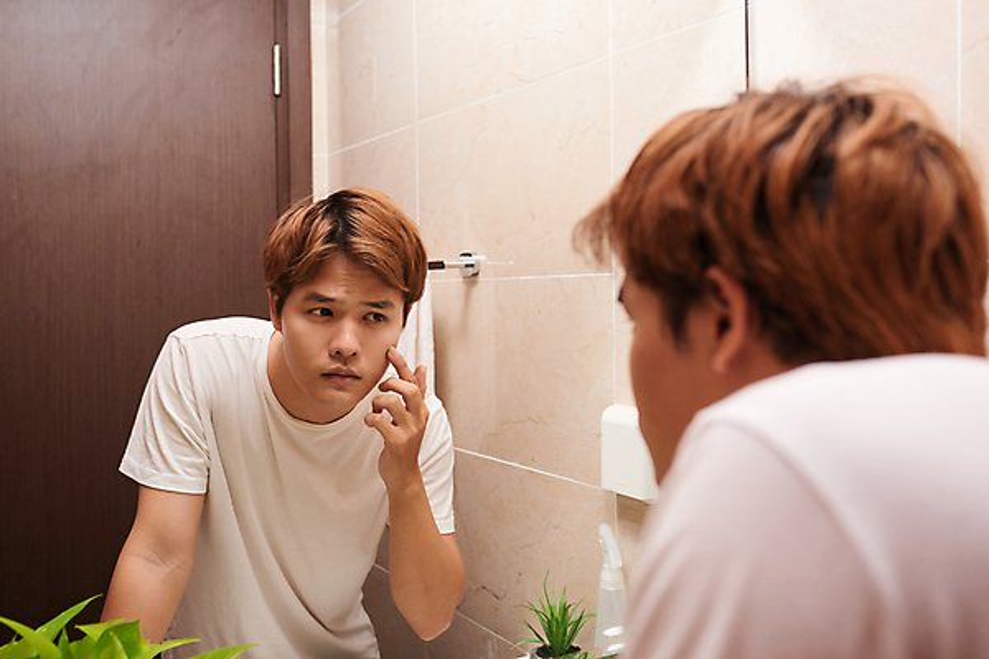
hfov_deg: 54.4
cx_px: 494
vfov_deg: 37.9
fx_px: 961
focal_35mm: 35
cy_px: 330
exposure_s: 1/160
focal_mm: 35
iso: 200
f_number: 4
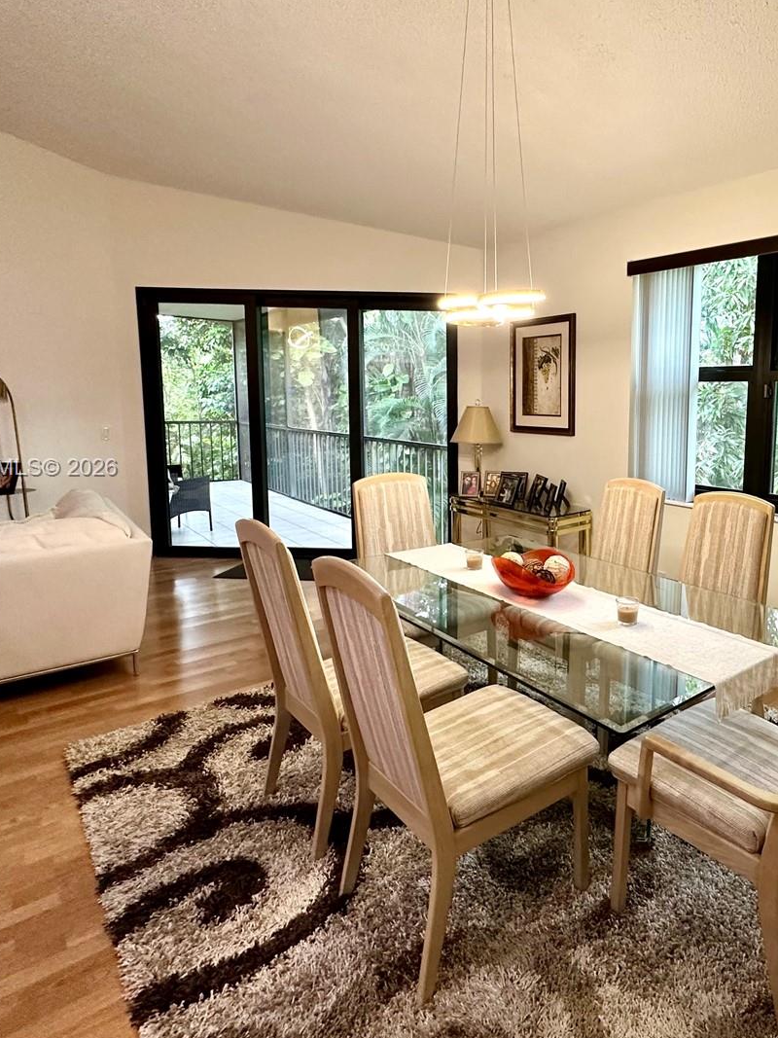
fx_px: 629
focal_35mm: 21
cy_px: 469
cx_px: 592
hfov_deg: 59.7
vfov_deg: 78.8
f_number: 2.2
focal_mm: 2.22
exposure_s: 1/60
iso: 250
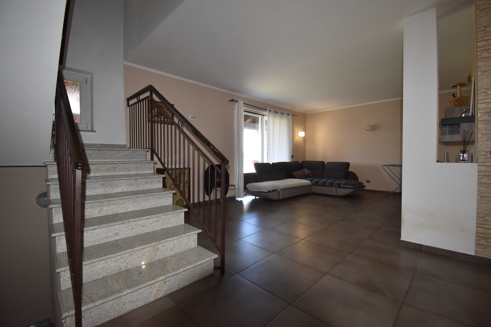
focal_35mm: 15
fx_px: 205
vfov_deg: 77.3
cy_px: 164
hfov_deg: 100.4
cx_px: 246
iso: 800
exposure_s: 1/125
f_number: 5.6
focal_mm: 10
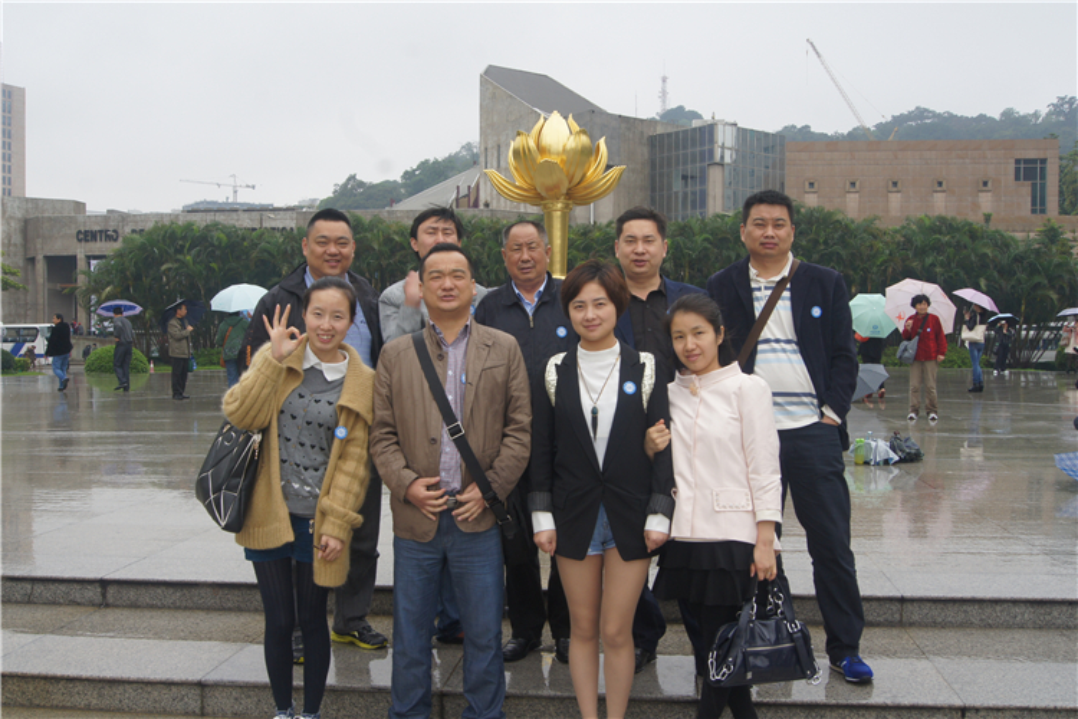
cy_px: 360
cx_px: 539
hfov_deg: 53.1
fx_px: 1078
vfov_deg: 36.9
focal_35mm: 36
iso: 200
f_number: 10
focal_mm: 24
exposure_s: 1/125
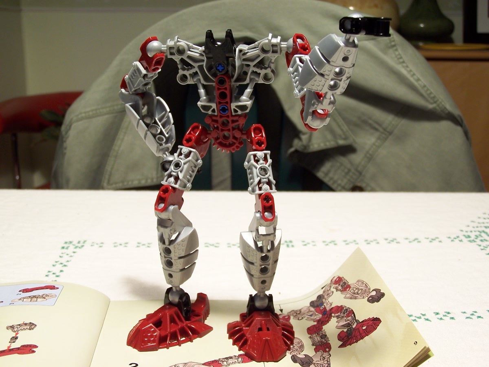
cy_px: 184
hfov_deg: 37.5
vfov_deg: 28.6
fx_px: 720
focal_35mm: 51
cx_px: 244
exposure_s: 1/2
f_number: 3.2
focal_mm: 8.5
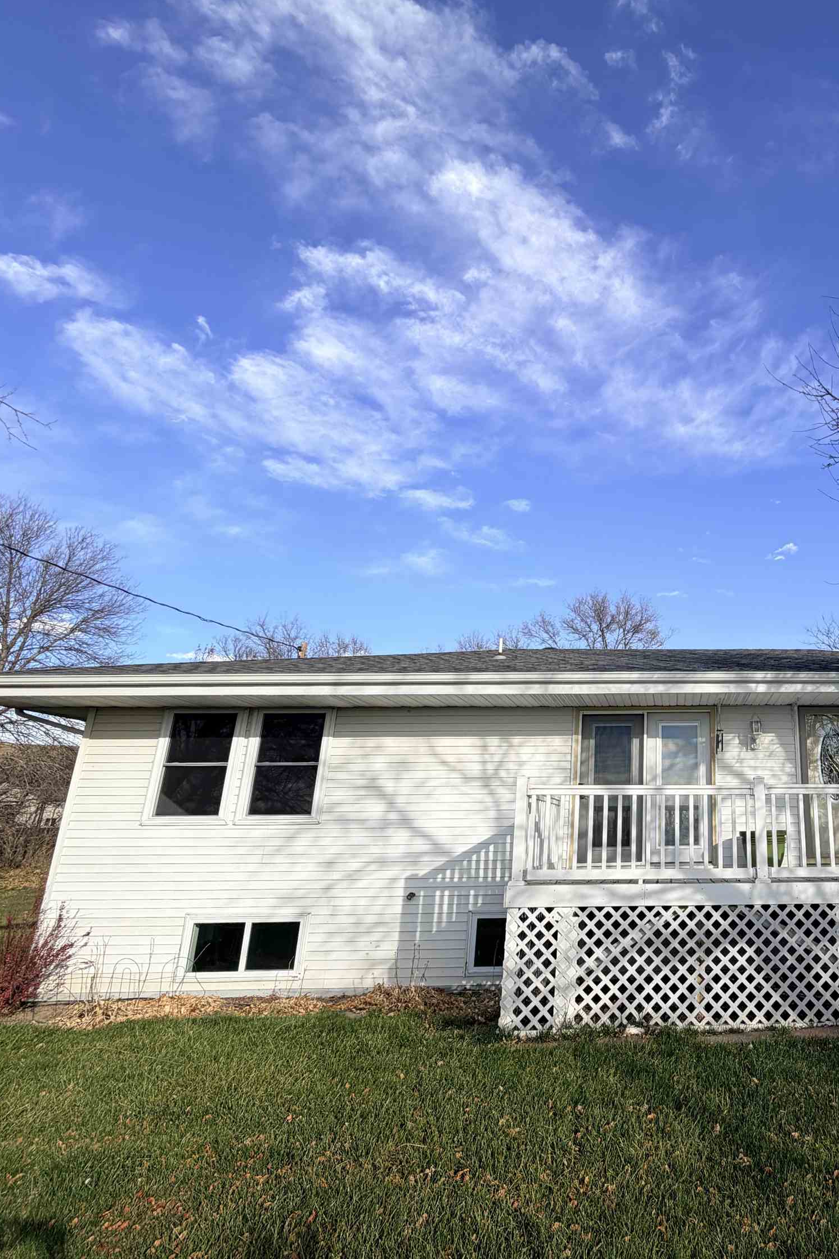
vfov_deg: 84.0
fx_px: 699
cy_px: 629
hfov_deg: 56.0
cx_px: 706
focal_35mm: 20
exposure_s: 1/770
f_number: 2.2
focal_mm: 2.22
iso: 32
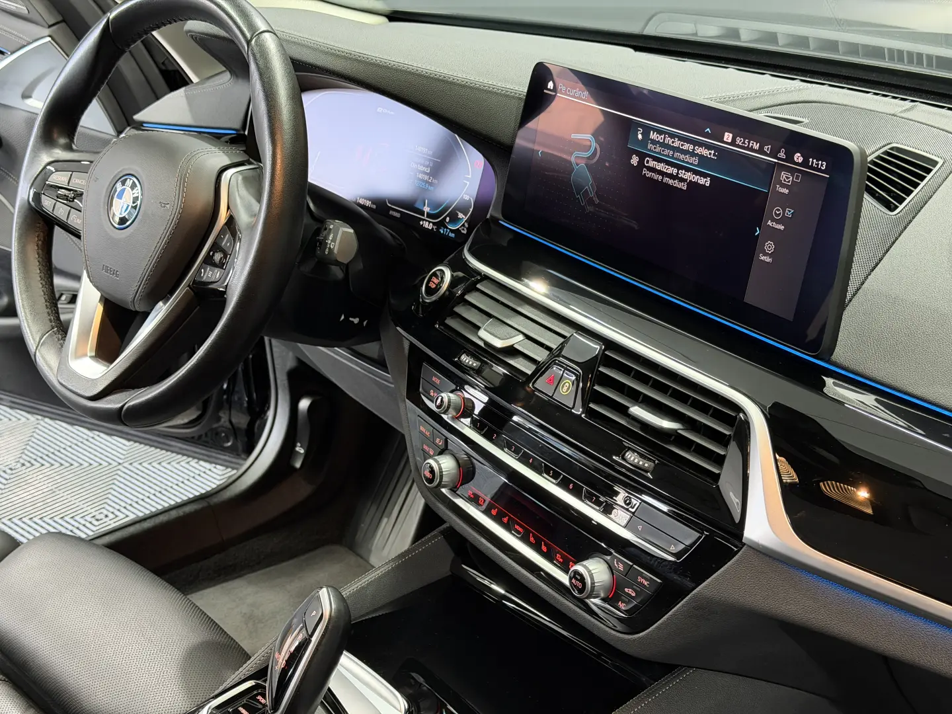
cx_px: 476
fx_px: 1320
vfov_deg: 30.3
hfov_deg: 39.7
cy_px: 357
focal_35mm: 48
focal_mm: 6.76
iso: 400
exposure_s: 1/33
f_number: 1.78
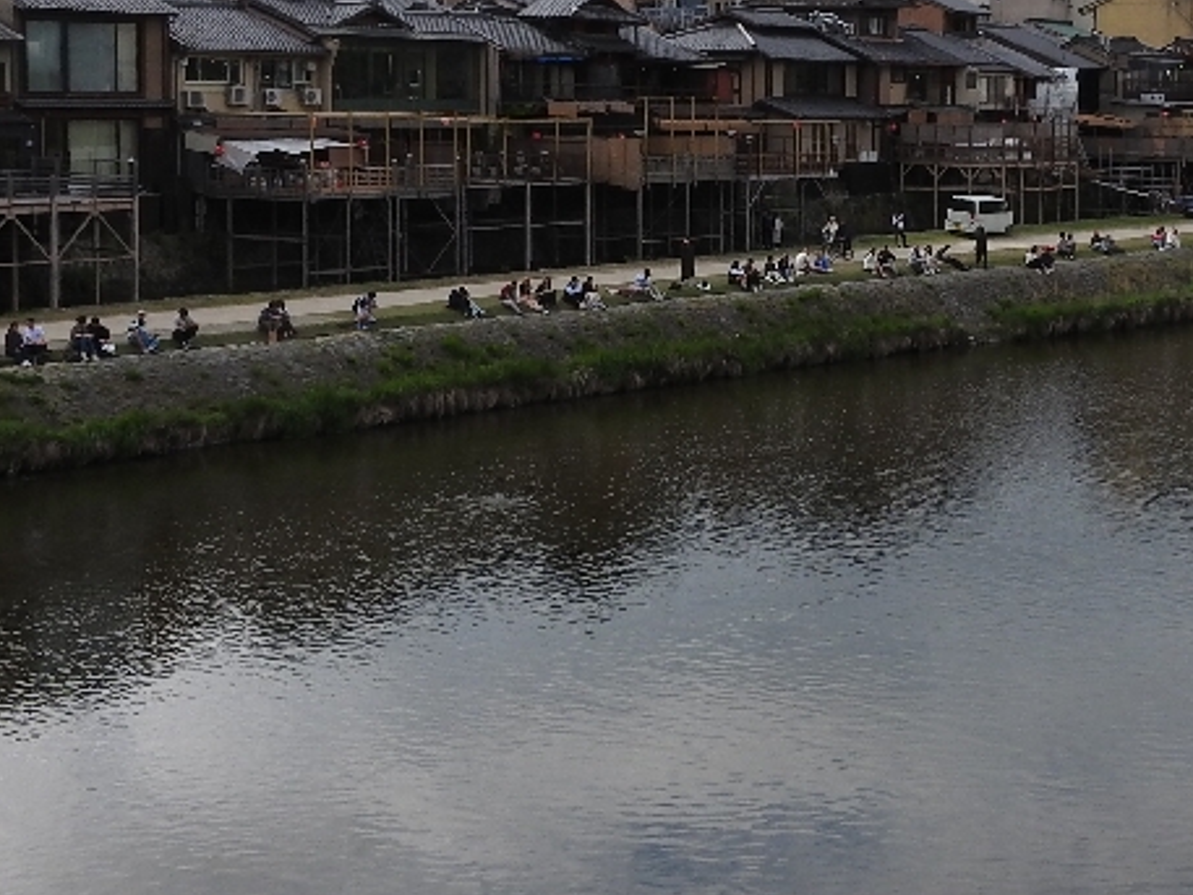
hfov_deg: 30.7
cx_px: 687
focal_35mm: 63
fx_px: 2172
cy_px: 256
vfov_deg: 23.1
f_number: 3.3
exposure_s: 1/1600
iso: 100
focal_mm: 4.3
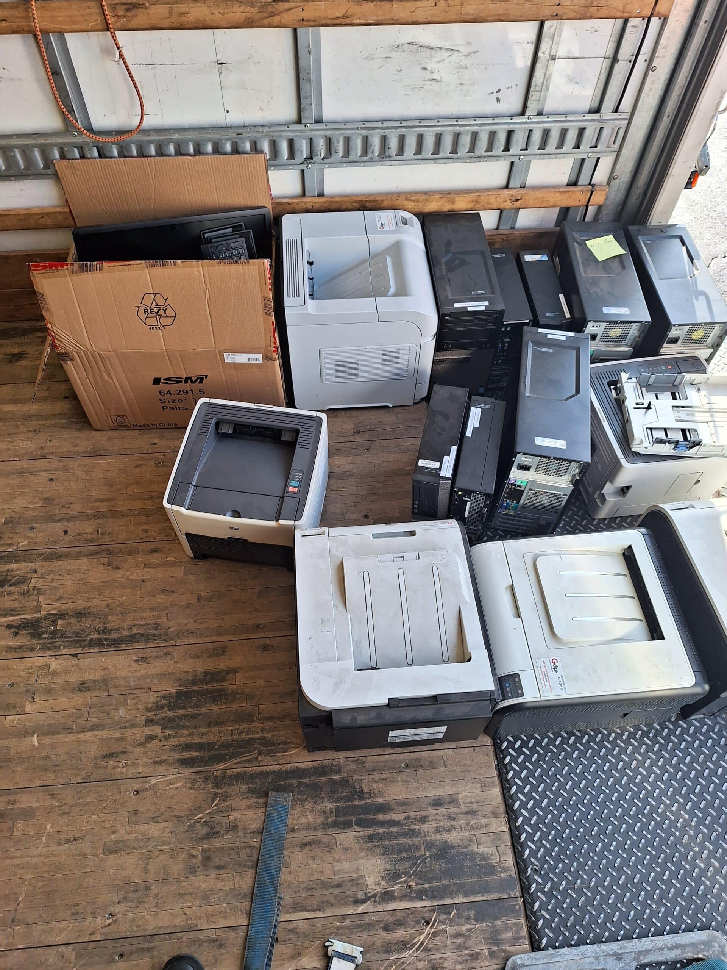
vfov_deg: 73.9
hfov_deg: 58.9
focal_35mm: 23
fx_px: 644
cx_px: 364
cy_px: 485
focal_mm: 5.54
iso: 40
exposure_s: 1/448
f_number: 1.8
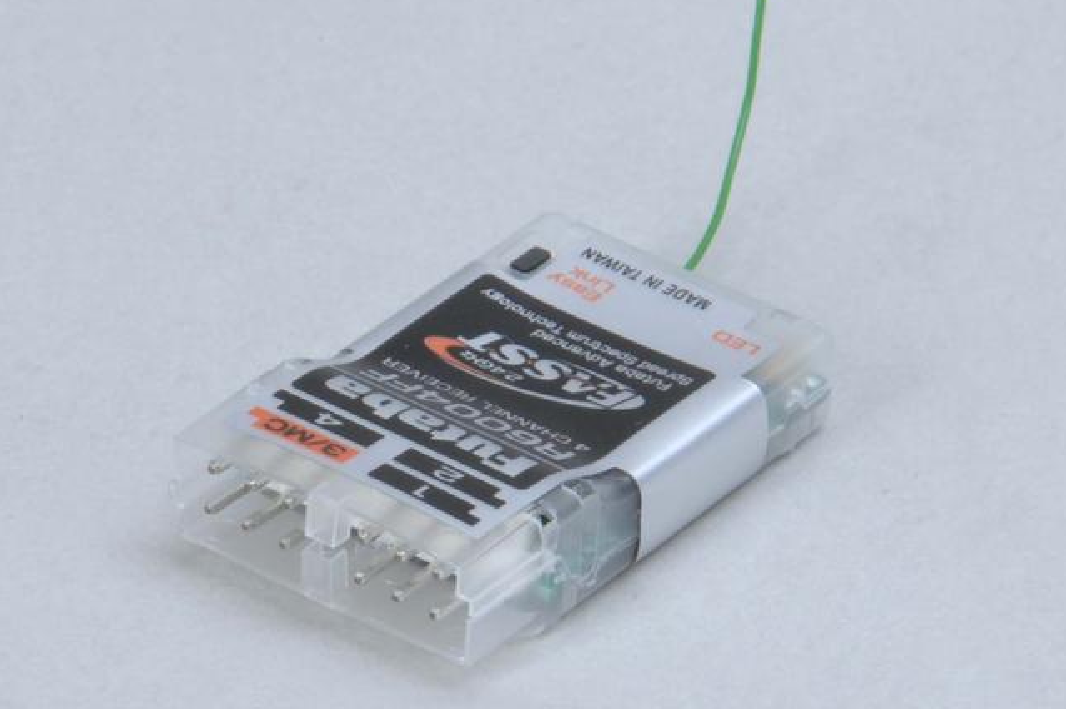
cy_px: 320
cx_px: 530
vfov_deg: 9.5
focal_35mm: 144
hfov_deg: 14.3
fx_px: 4248
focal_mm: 85
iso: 100
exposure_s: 1/125
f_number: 22
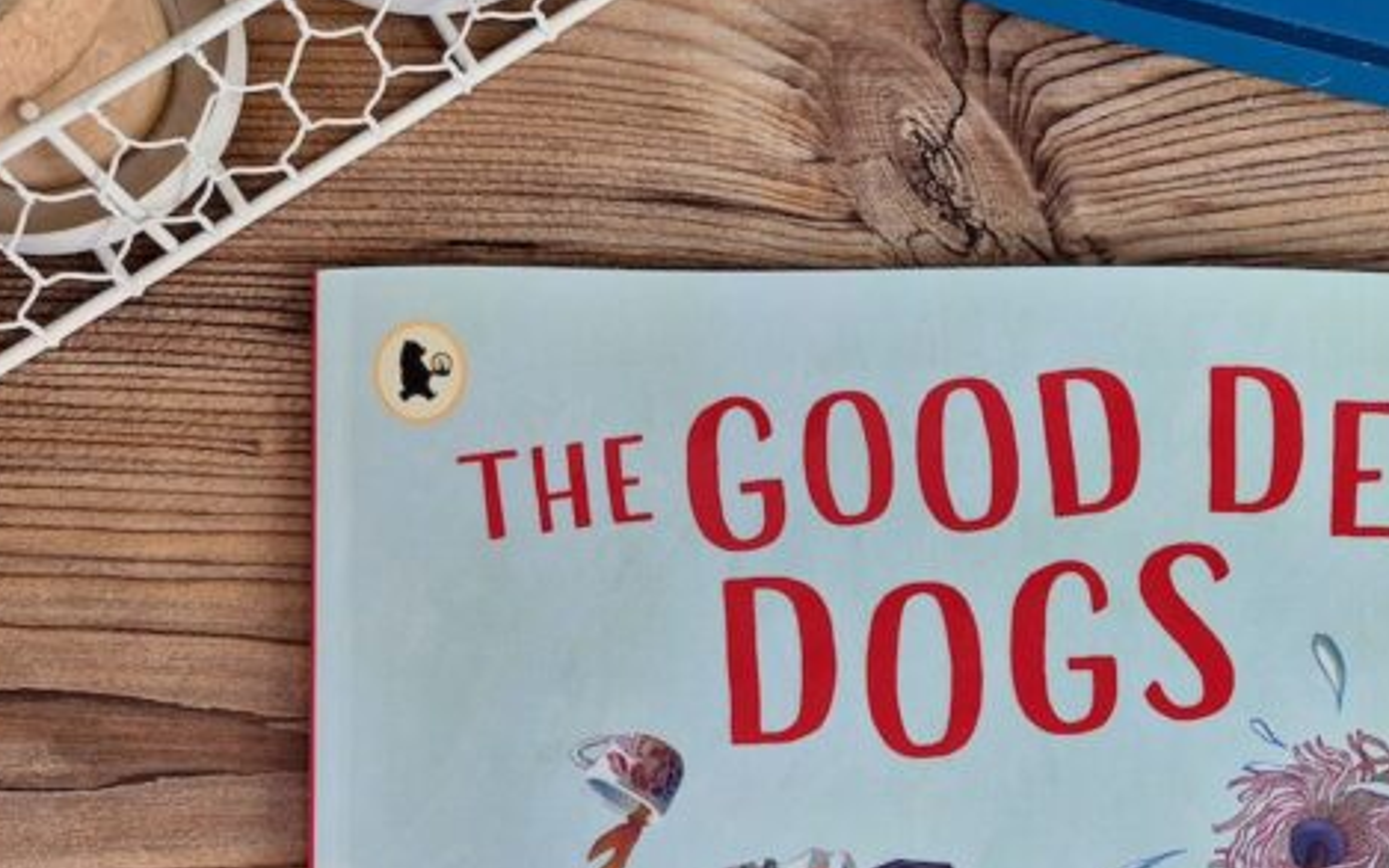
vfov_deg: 23.3
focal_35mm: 52
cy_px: 960
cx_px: 1057
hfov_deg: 37.8
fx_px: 1968
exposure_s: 1/100
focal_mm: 5.4
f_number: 1.8
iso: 80
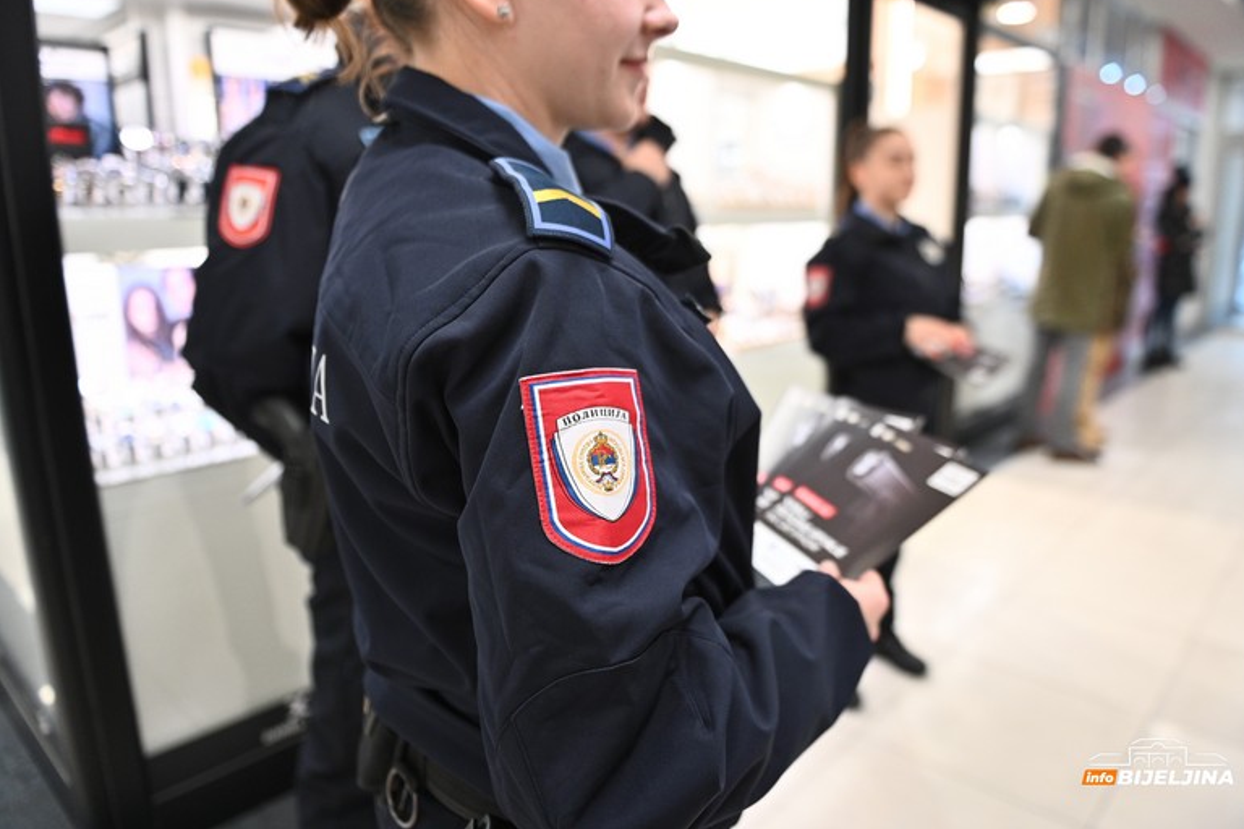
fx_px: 864
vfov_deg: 51.3
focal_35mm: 25
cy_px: 407
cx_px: 646
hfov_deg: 71.5
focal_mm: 24
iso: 1250
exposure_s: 1/320
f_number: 2.8
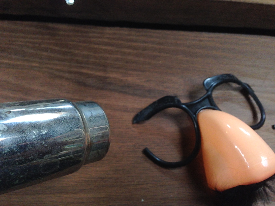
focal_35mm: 33
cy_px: 103
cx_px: 138
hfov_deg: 55.4
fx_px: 262
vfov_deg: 42.9
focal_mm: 4.12
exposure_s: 1/40
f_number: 2.4
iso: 200
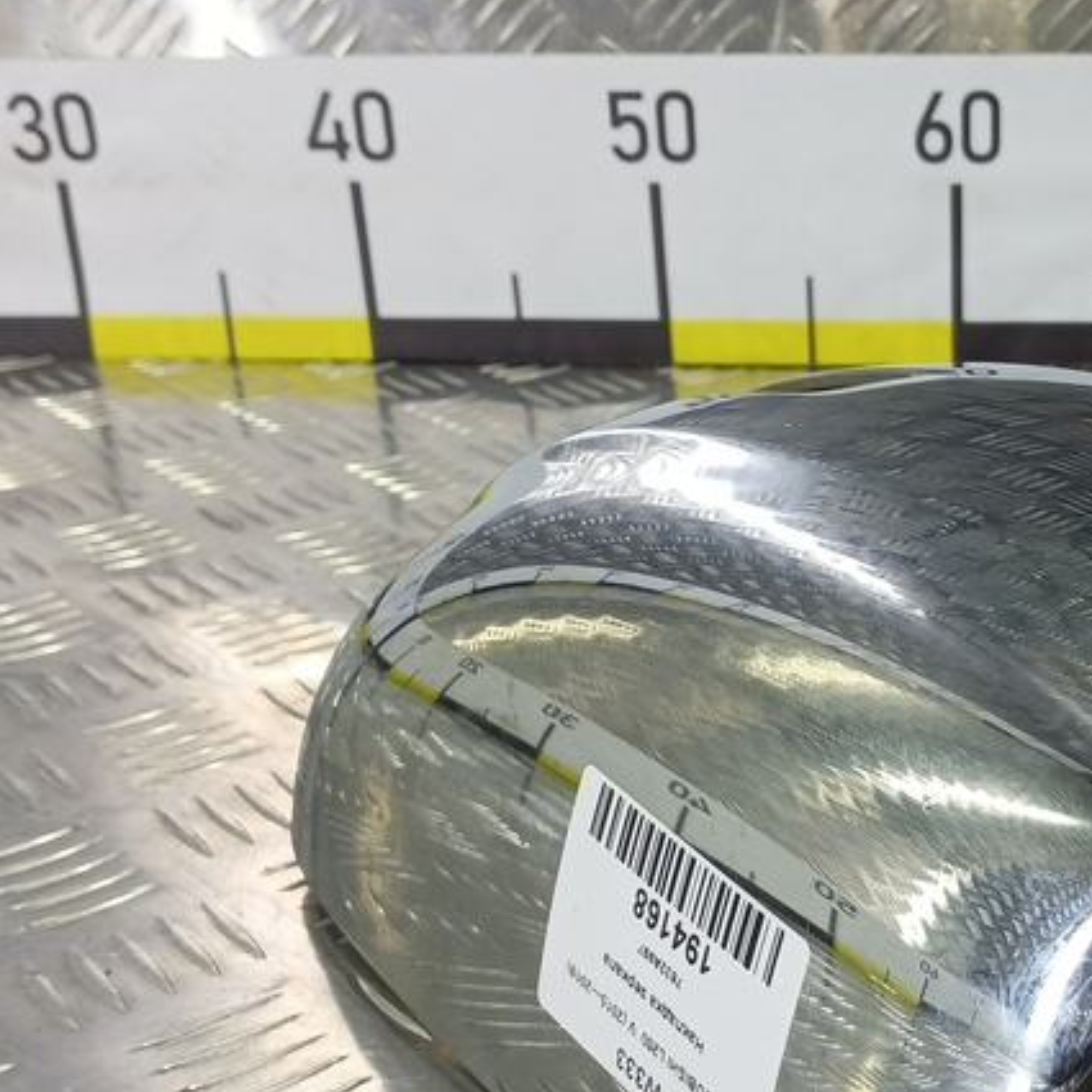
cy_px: 789
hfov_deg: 33.2
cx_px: 946
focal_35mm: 49
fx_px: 1749
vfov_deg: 34.1
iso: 105
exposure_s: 1/50
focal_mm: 4.11
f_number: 1.6
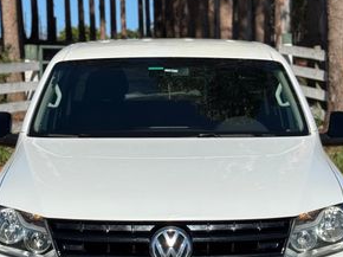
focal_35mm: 78
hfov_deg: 25.0
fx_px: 772
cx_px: 180
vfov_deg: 18.8
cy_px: 173
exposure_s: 1/8772
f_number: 1.78
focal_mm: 6.76
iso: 64
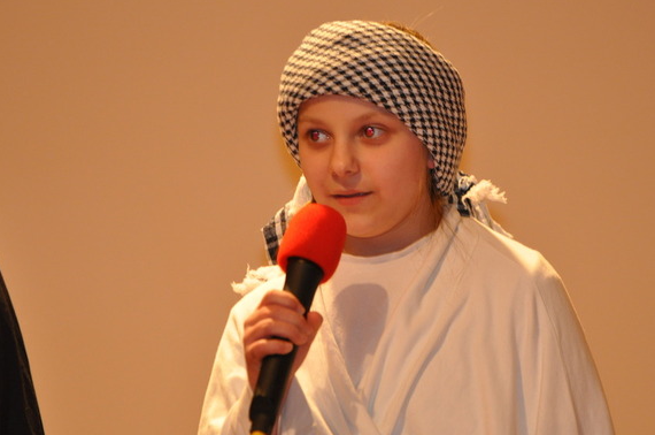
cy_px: 246
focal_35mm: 374
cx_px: 367
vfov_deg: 3.7
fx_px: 6793
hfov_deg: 5.5
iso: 800
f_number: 2.8
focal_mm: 200
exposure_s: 1/80
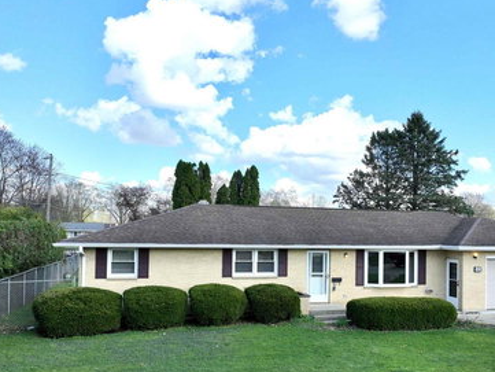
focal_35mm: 34
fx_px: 486
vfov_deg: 41.6
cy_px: 224
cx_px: 298
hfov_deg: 53.6
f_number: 2.8
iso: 220
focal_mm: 12.29
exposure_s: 1/1600
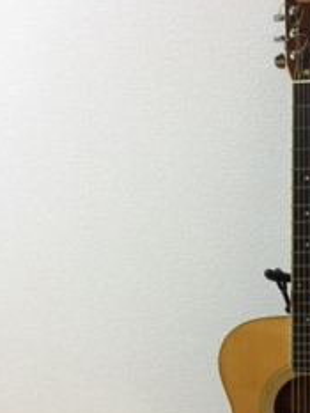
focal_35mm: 56
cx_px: 294
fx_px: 668
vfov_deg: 33.4
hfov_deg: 25.1
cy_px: 326
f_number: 2.2
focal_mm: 4.15
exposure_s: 1/30
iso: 160
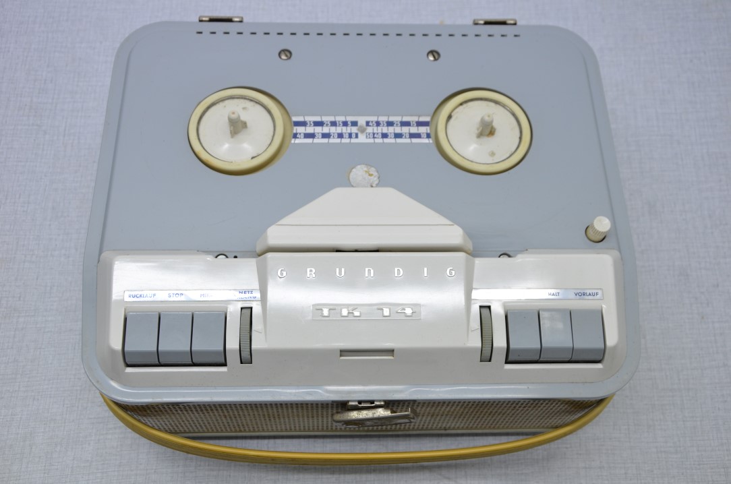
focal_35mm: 45
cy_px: 242
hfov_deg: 43.7
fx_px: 912
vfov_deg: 29.7
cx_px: 366
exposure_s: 1/60
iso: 400
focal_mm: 30
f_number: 6.3
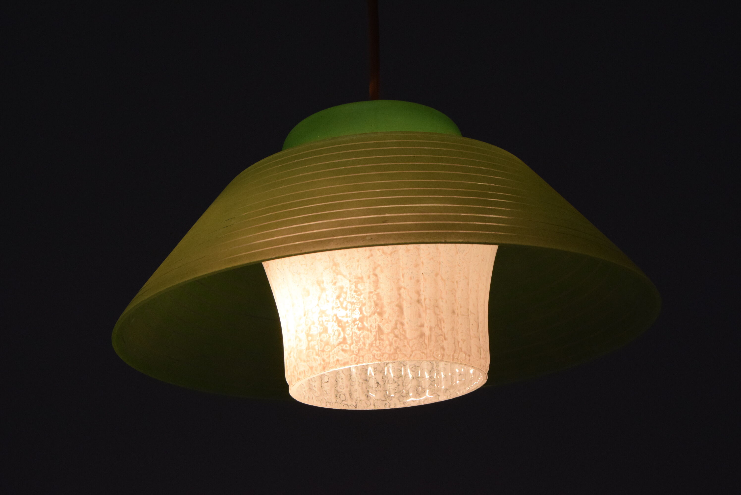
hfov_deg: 28.1
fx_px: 1483
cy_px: 248
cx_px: 370
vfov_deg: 19.0
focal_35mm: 72
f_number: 11
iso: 1600
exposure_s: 1/500
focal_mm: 48
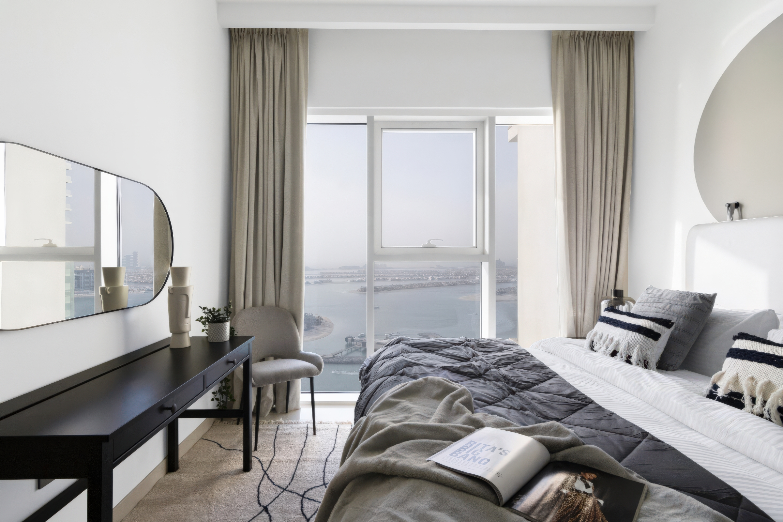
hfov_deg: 96.7
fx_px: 348
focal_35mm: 16
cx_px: 392
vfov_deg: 73.7
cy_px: 261
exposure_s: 1/8
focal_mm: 11
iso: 250
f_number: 22
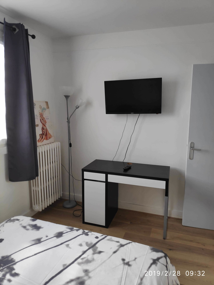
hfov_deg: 66.0
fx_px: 165
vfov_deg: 81.7
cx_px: 107
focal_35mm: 20
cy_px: 142
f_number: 1.9
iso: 220
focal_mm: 3.94
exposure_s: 1/100
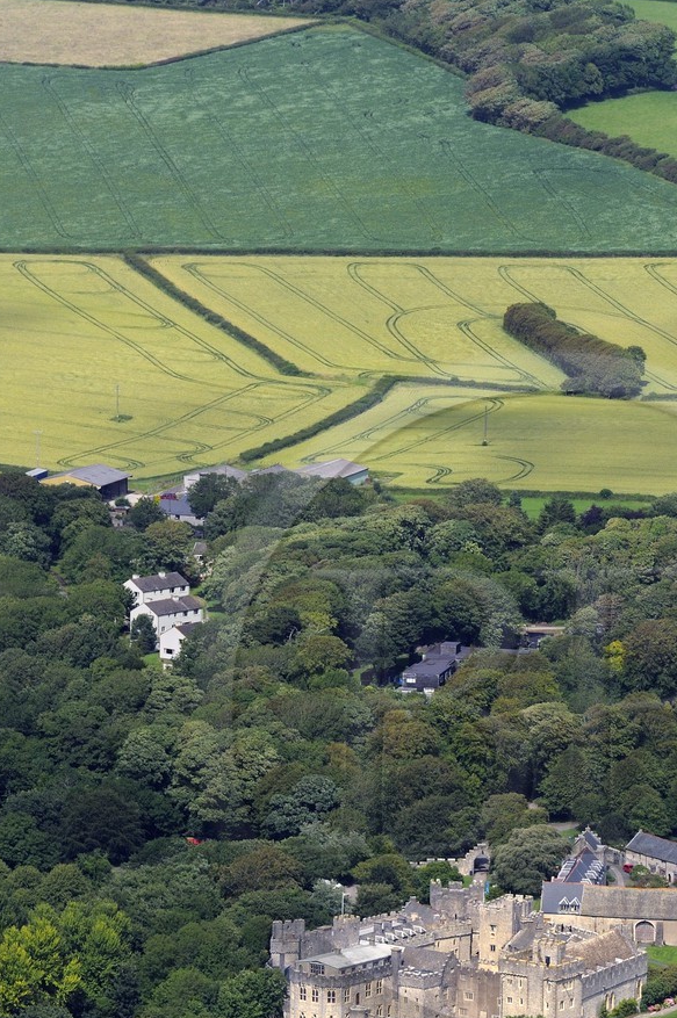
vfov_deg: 5.6
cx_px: 552
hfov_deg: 3.8
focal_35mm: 365
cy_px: 713
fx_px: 10316
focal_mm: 200
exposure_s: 1/800
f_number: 9
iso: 400
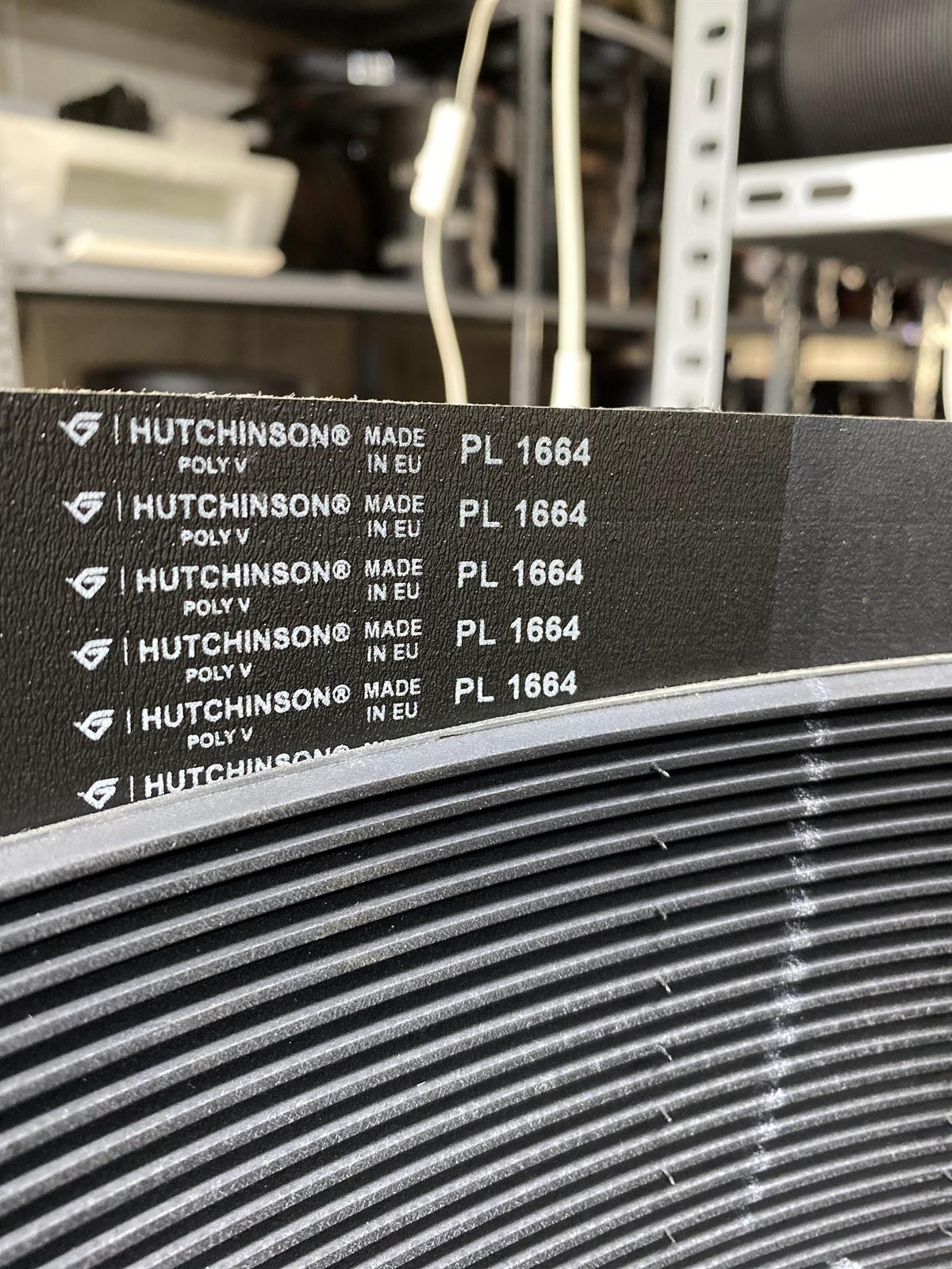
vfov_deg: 67.3
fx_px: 953
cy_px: 634
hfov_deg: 53.1
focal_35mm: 26
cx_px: 476
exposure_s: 1/33
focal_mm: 4.25
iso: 400
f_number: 1.8
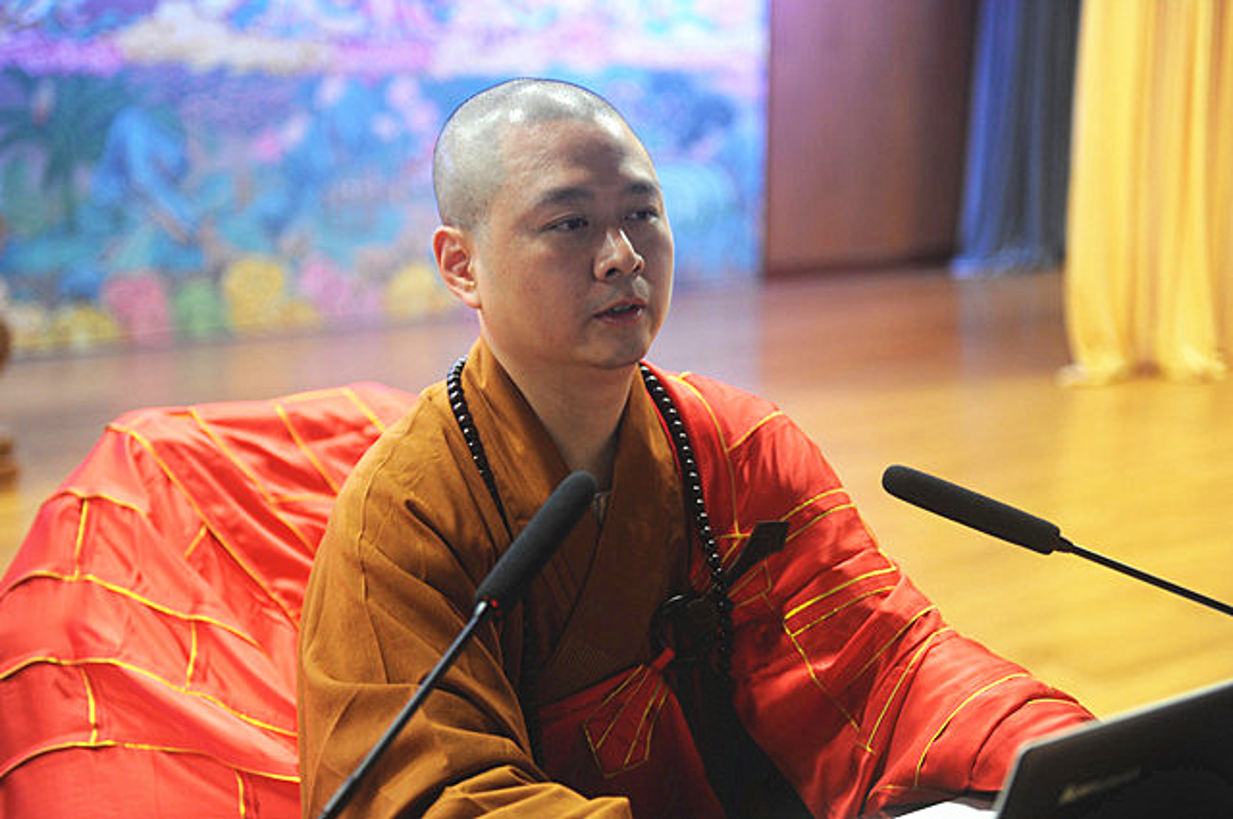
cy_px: 410
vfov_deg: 24.1
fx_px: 1916
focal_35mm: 56
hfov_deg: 35.7
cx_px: 616
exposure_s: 1/60
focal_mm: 56
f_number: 2.8
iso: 720
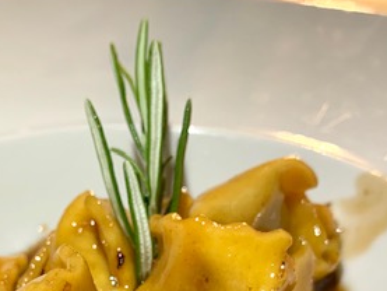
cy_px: 325
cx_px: 148
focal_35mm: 60
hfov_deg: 32.0
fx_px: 671
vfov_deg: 22.9
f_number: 1.8
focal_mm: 4.25
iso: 100
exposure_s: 1/60
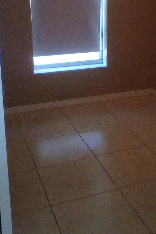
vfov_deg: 37.4
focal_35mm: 52
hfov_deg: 25.6
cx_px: 120
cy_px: 64
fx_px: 338
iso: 371
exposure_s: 1/20
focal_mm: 2.38
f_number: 2.4
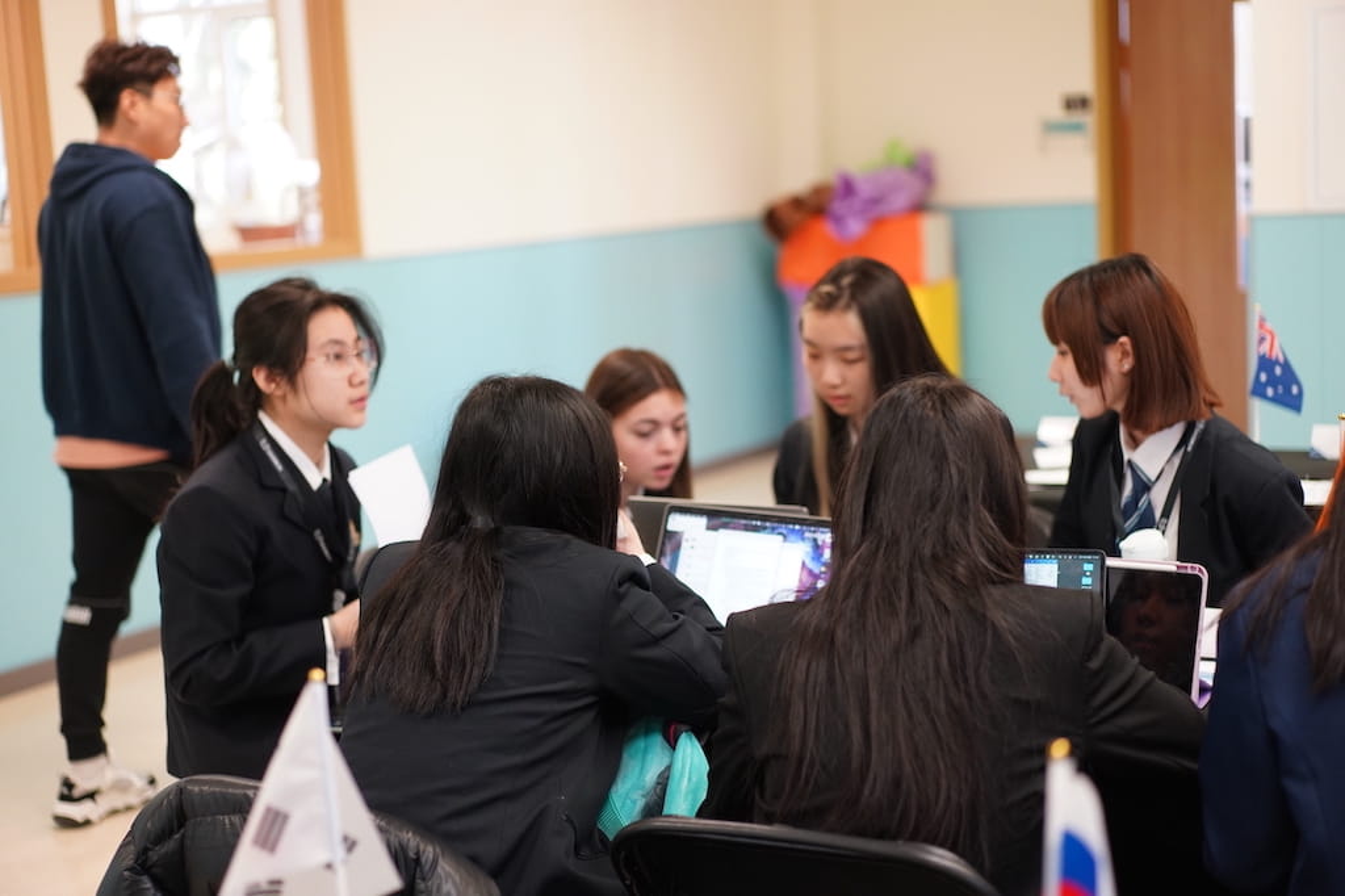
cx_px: 672
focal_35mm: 55
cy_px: 448
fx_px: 2054
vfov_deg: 24.6
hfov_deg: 36.3
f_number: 2
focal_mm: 55
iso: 1600
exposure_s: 1/160
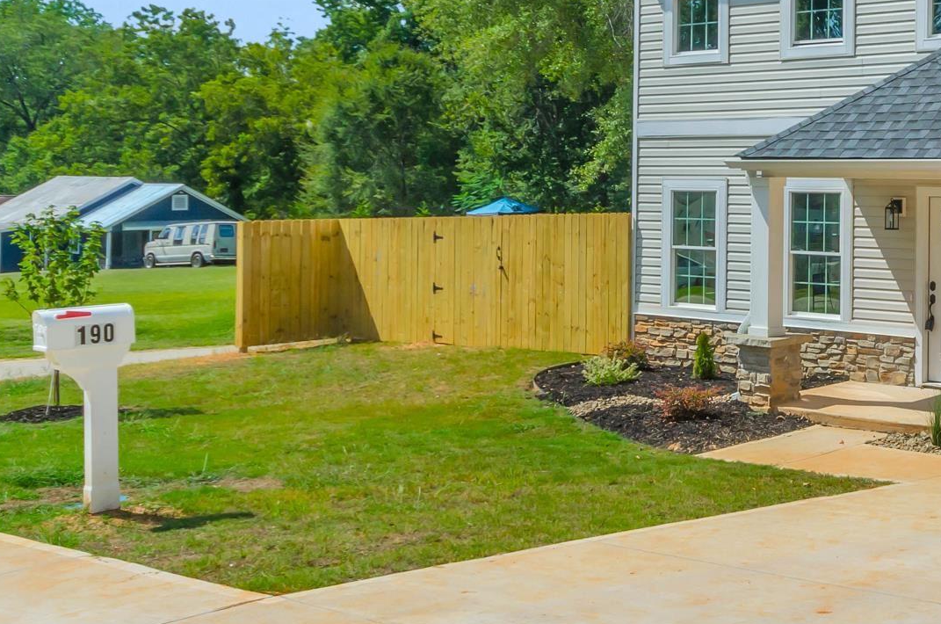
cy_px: 145
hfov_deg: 35.3
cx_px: 1004
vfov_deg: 27.0
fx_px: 1279
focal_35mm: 49
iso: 200
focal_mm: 14
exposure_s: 1/320
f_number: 9
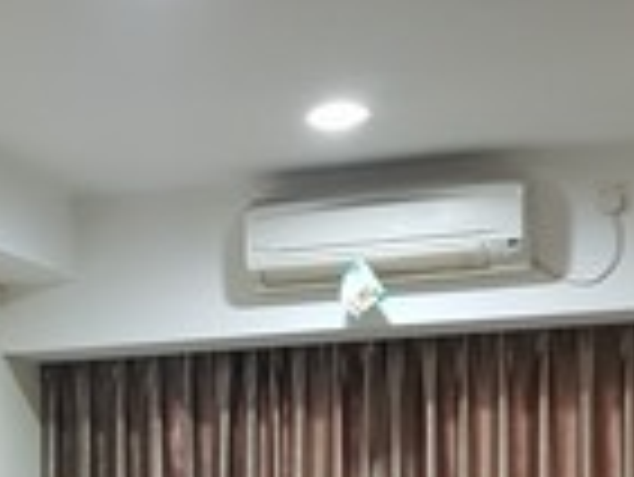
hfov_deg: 17.1
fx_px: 1980
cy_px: 664
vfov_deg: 13.1
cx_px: -182
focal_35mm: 108
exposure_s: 1/14
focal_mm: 4.3
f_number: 1.7
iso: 250
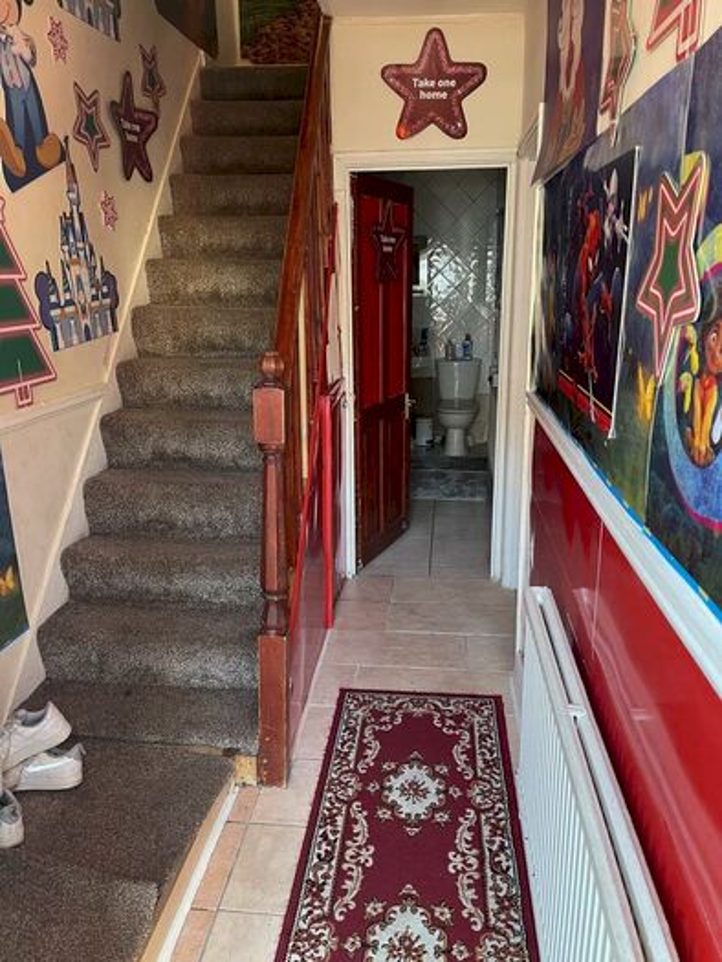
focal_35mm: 26
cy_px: 481
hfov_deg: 53.1
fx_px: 723
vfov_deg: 67.3
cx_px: 361
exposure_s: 1/50
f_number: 1.6
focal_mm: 5.1
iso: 200
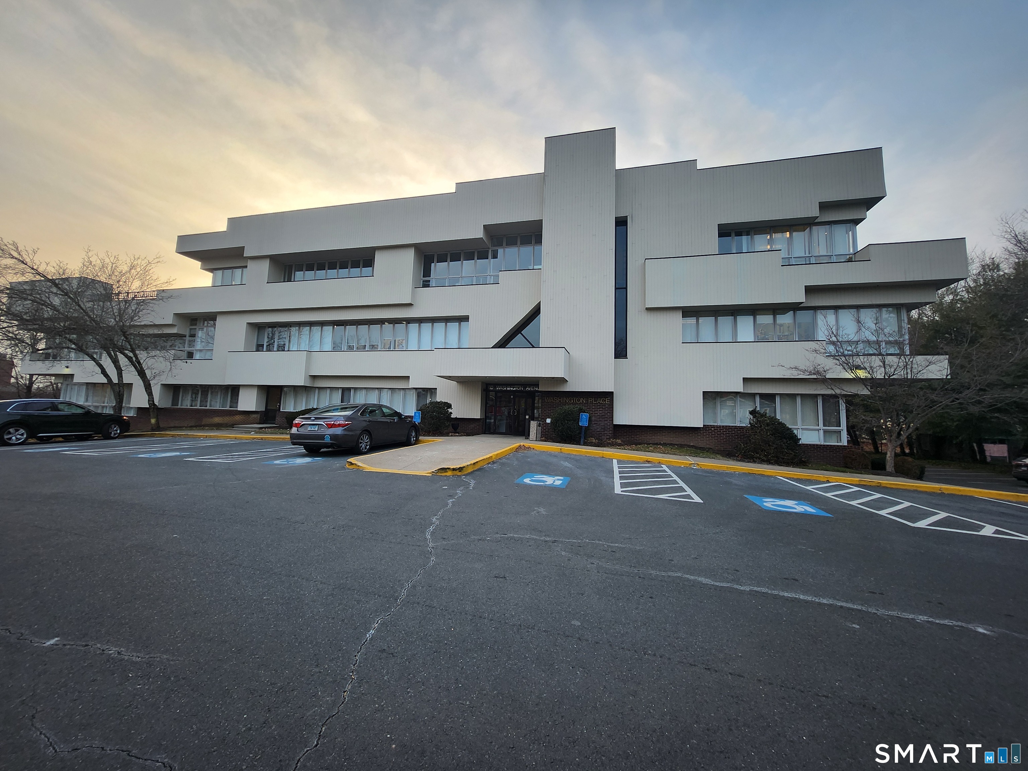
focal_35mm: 13
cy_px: 386
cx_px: 514
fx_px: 386
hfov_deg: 106.2
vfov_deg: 89.9
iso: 32
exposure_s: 1/120
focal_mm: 1.74
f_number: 2.2
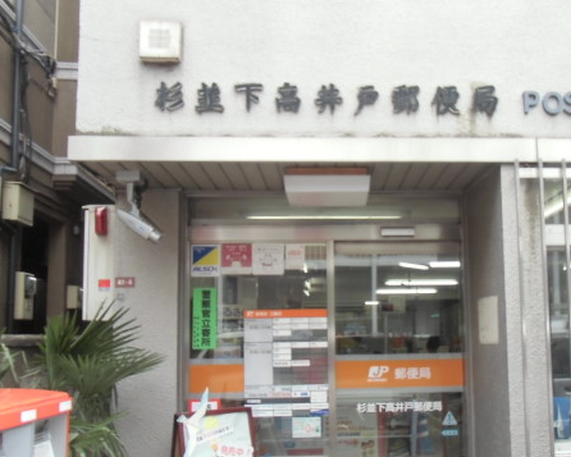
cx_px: 366
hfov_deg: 43.4
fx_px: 710
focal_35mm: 42
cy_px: 282
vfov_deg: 35.5
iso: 64
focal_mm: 4.24
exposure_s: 1/100
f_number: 3
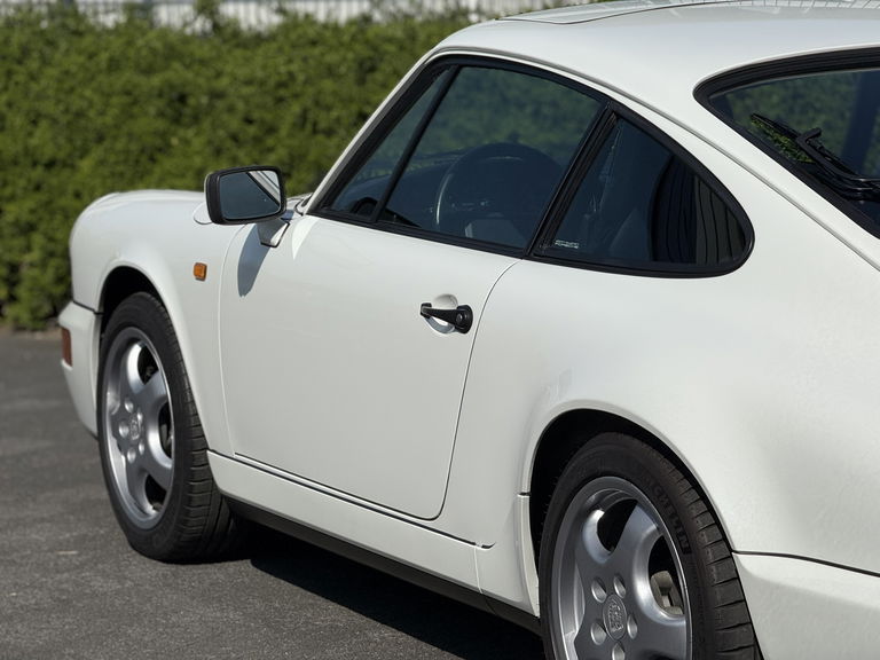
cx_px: 440
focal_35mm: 120
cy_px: 330
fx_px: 3051
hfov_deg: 16.4
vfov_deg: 12.3
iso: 40
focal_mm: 15.66
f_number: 2.8
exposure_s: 1/3509
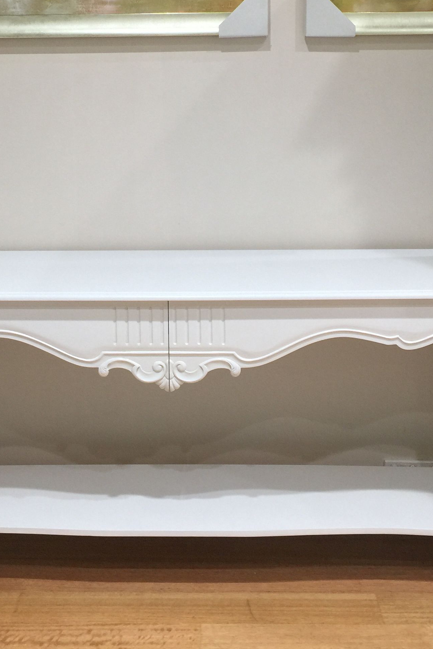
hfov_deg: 26.5
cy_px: 170
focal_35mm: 51
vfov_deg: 38.0
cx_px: 195
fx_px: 920
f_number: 2.2
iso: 50
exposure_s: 1/33
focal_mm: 4.15
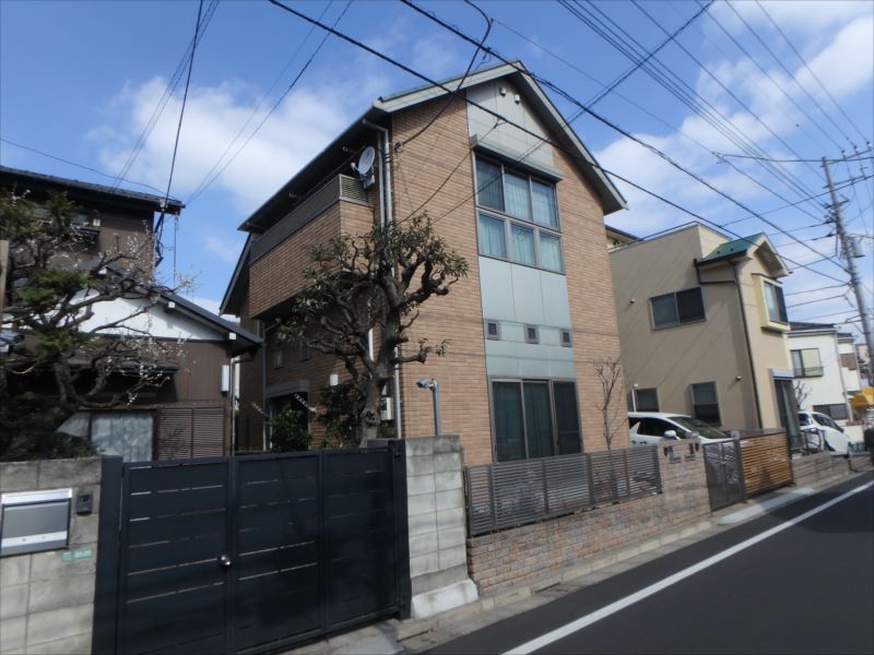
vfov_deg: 63.4
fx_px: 530
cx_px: 437
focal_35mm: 21
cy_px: 328
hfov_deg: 79.0
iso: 125
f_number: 6
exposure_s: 1/500
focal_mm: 3.7
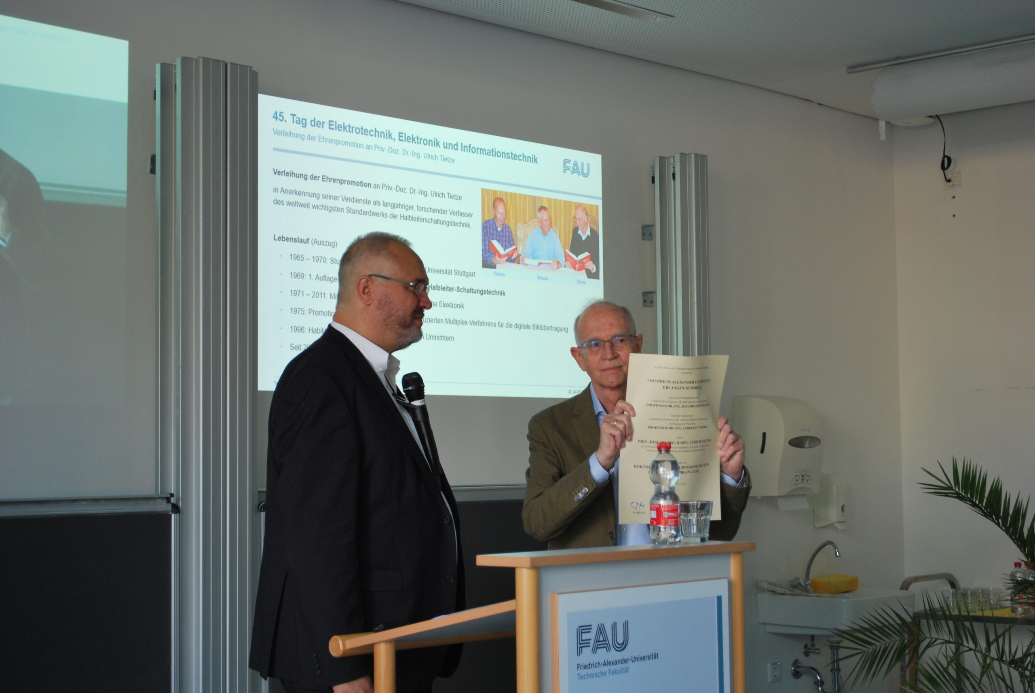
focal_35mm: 60
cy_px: 346
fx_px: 1727
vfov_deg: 22.7
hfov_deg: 33.4
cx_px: 518
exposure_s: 1/30
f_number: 5.3
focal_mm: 40
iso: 280
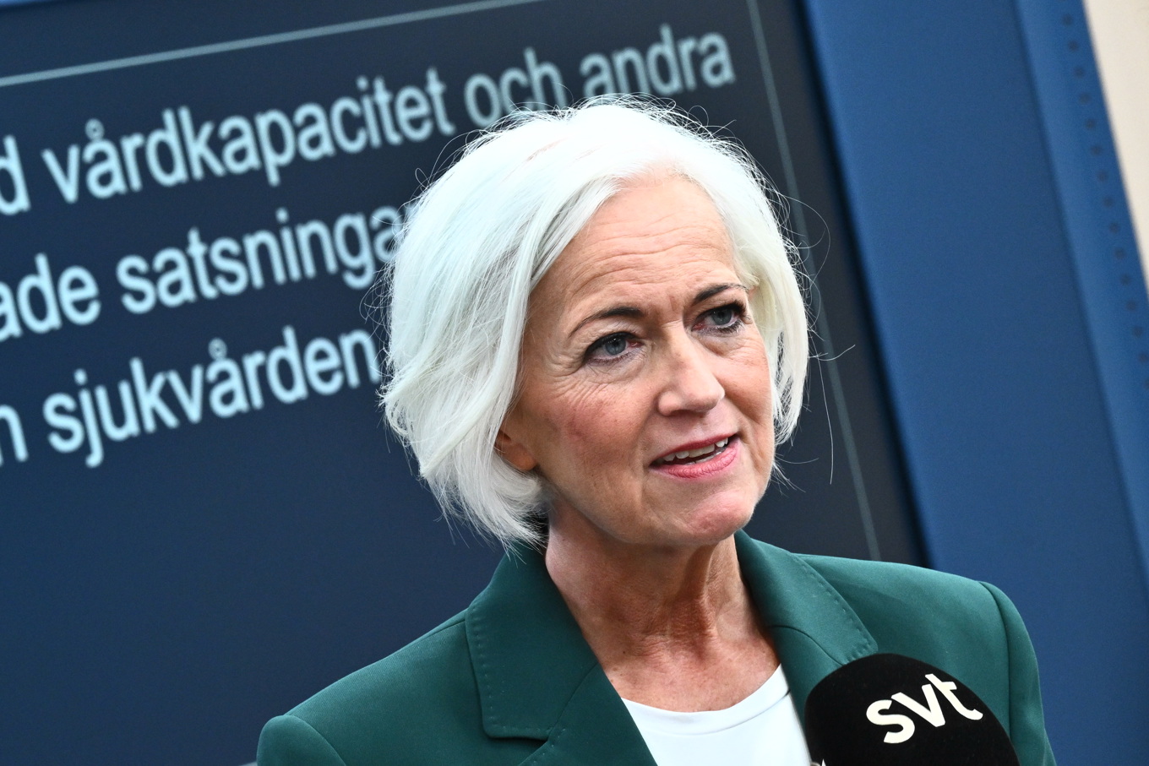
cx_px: 574
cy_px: 383
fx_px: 3990
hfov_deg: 16.4
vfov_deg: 11.0
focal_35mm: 125
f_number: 13
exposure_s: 1/50
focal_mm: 125
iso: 2500
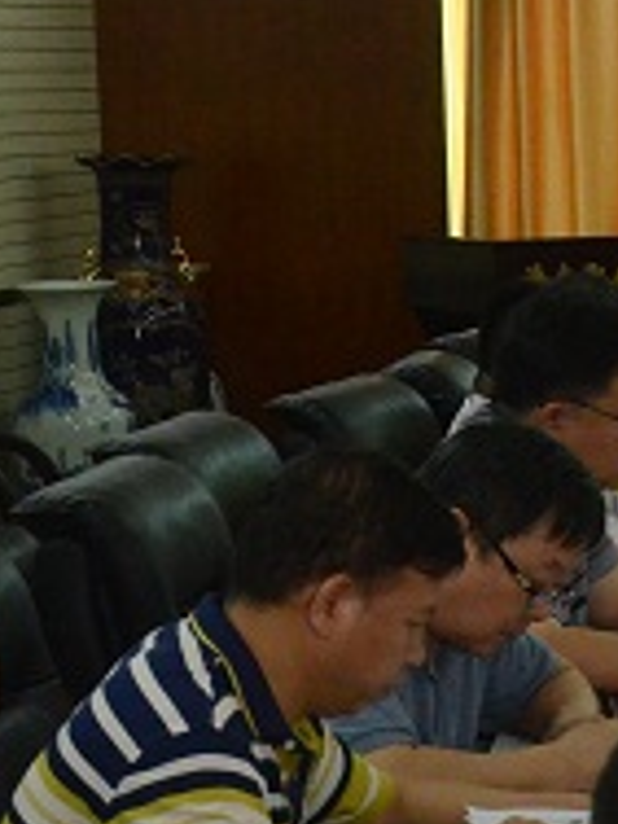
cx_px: 1289
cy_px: 414
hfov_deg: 7.8
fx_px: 4332
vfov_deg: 10.9
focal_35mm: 182
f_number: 7.1
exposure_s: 1/125
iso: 3200
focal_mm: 34
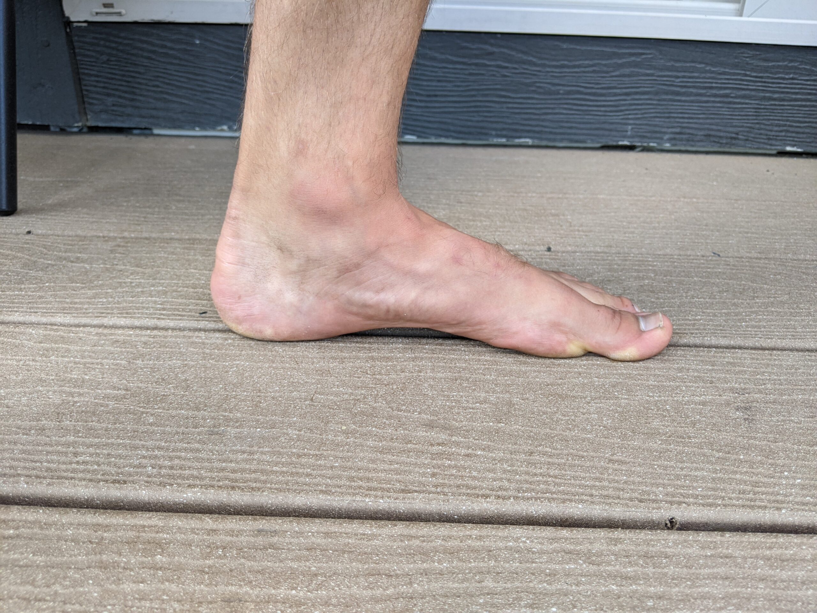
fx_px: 637
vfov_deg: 51.4
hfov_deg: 65.3
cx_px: 408
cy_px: 306
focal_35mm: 27
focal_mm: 4.44
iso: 78
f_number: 1.8
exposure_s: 1/64.7
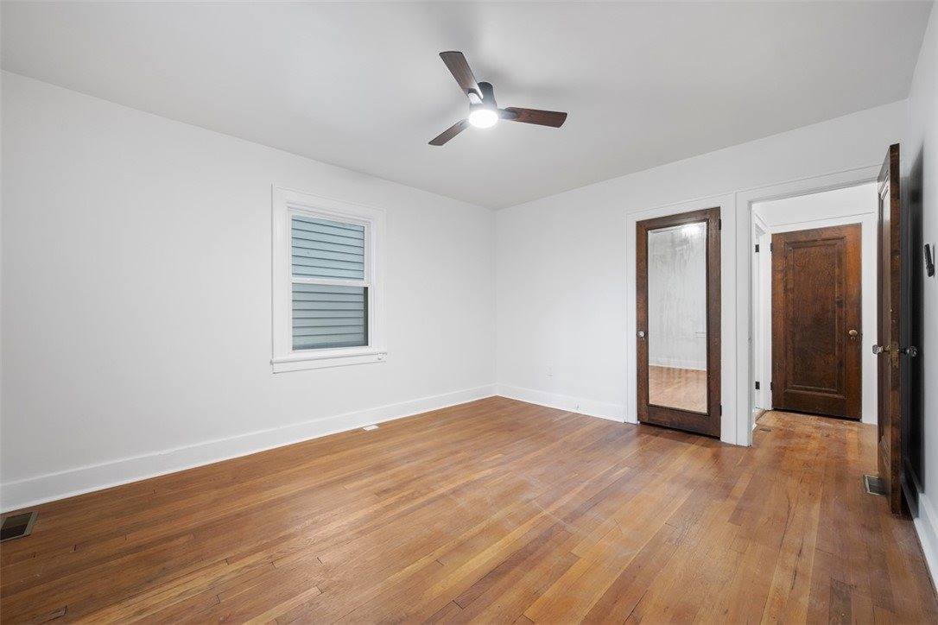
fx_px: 365
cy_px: 312
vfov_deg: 81.2
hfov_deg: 104.3
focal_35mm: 14
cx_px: 469
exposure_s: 1/2
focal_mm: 14
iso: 400
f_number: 8
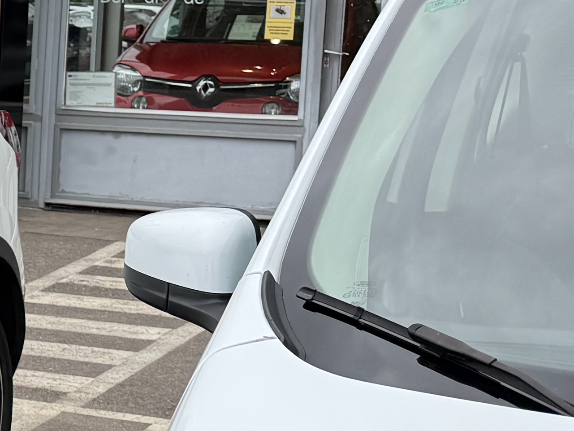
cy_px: 172
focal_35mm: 107
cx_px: -569
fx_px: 1774
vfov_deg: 13.8
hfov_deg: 15.0
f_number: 1.78
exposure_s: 1/584
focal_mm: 6.76
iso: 80
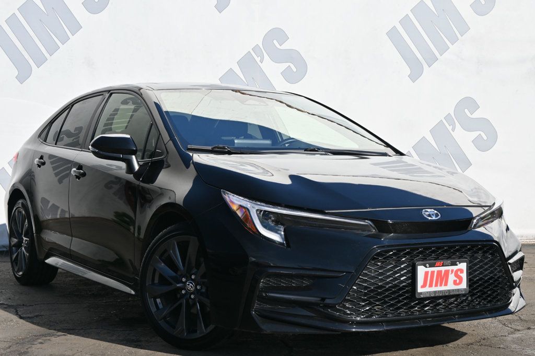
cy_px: 178
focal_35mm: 58
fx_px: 869
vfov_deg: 23.2
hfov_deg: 34.2
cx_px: 268
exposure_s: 1/250
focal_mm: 39
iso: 100
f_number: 5.6
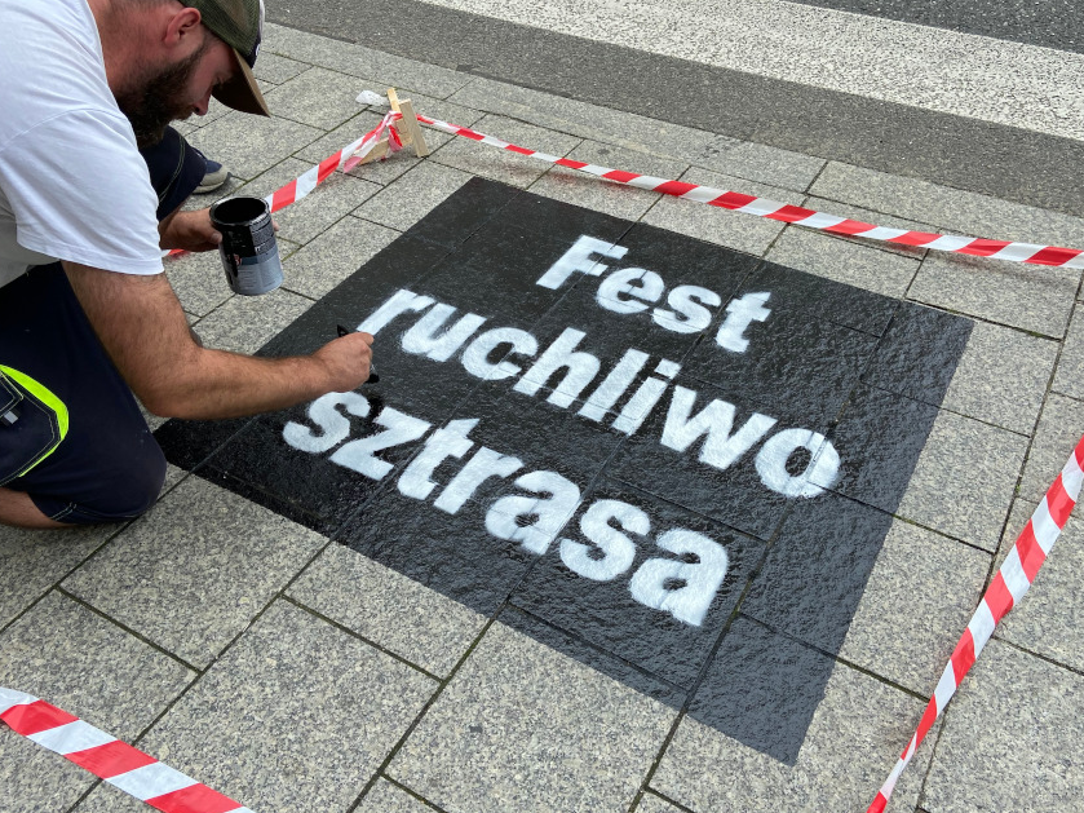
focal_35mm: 31
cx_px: 554
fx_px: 971
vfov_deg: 45.4
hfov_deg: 58.4
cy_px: 396
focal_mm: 4.25
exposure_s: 1/884
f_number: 1.8
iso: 32
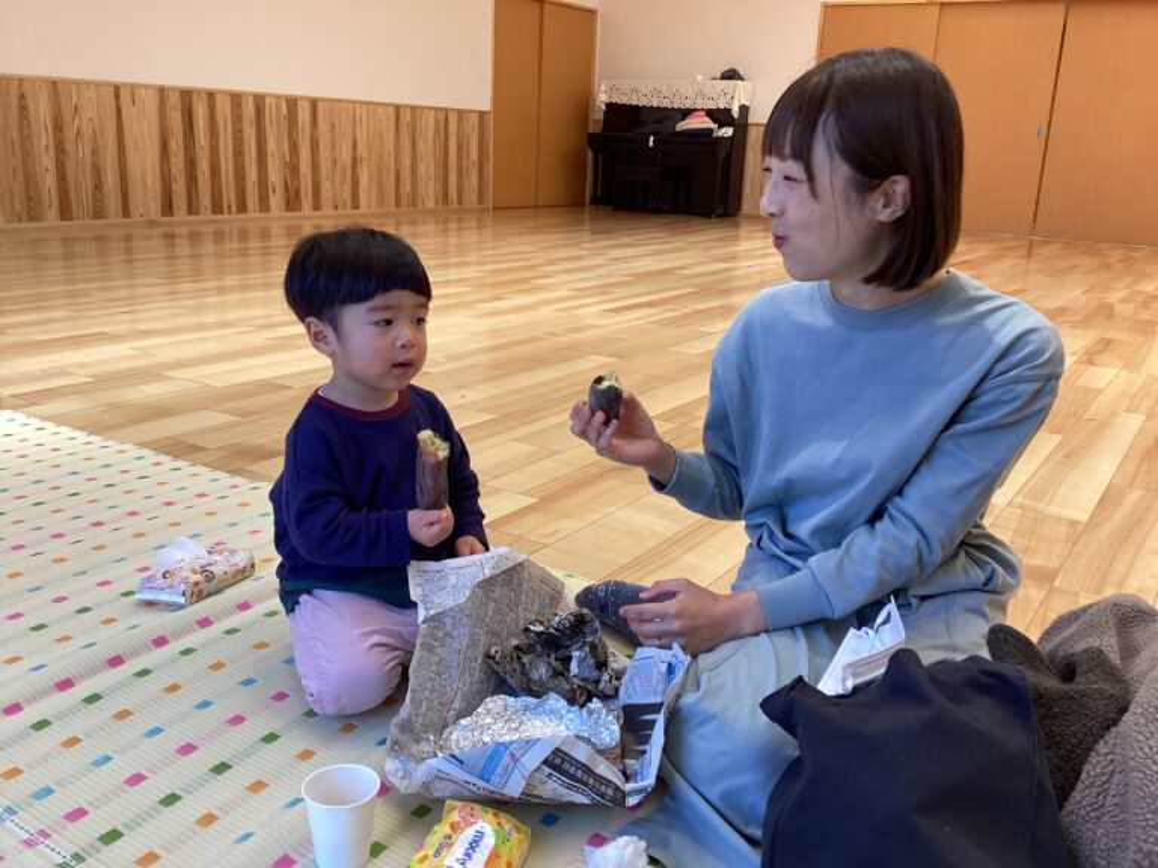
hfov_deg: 58.4
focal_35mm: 31
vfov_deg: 45.4
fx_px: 1037
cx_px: 579
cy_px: 434
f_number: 2.4
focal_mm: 3.3
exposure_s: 1/50
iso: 80
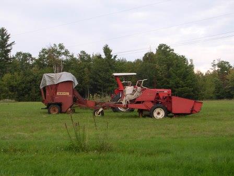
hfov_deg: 32.2
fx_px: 406
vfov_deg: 24.4
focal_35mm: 60
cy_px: 88
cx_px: 117
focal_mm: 9.1
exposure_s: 1/57.6
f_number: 3.4
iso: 100
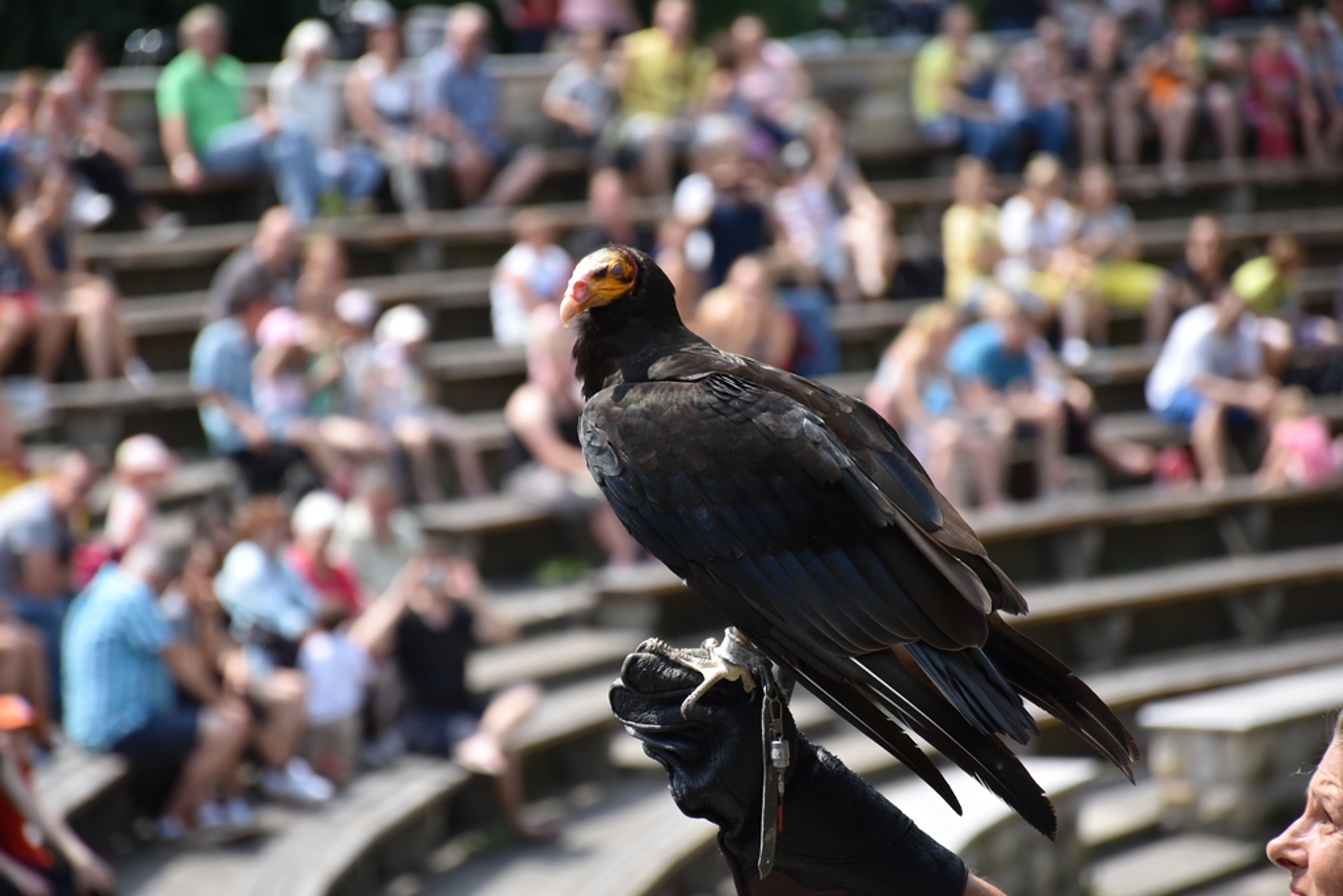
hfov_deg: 9.8
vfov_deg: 6.5
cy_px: 448
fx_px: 7835
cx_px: 672
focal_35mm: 210
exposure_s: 1/1000
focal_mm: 140
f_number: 5.6
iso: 560
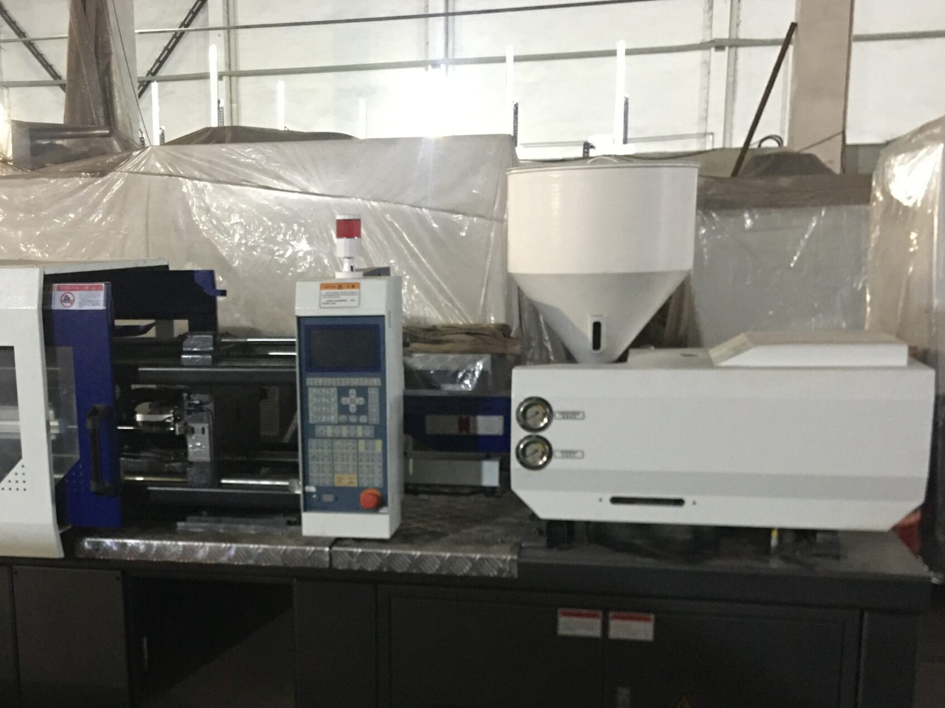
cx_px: 330
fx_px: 1201
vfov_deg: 32.5
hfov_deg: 42.5
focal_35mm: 44
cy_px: 494
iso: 160
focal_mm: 4.15
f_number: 2.2
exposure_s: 1/8
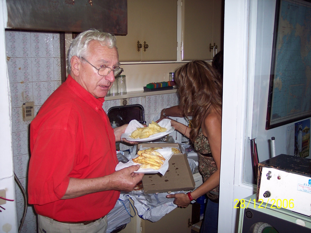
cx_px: 156
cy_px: 116
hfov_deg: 47.9
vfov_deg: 36.8
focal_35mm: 39
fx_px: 350
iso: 100
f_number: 2.8
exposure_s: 1/60
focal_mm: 8
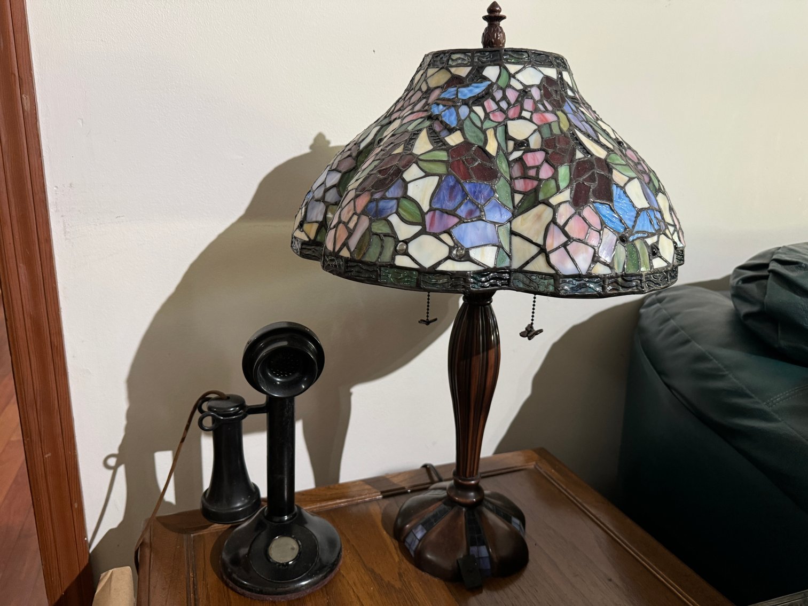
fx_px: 560
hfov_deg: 71.6
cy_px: 303
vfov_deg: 56.8
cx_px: 404
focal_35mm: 24
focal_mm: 6.76
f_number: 1.78
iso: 320
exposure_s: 1/60
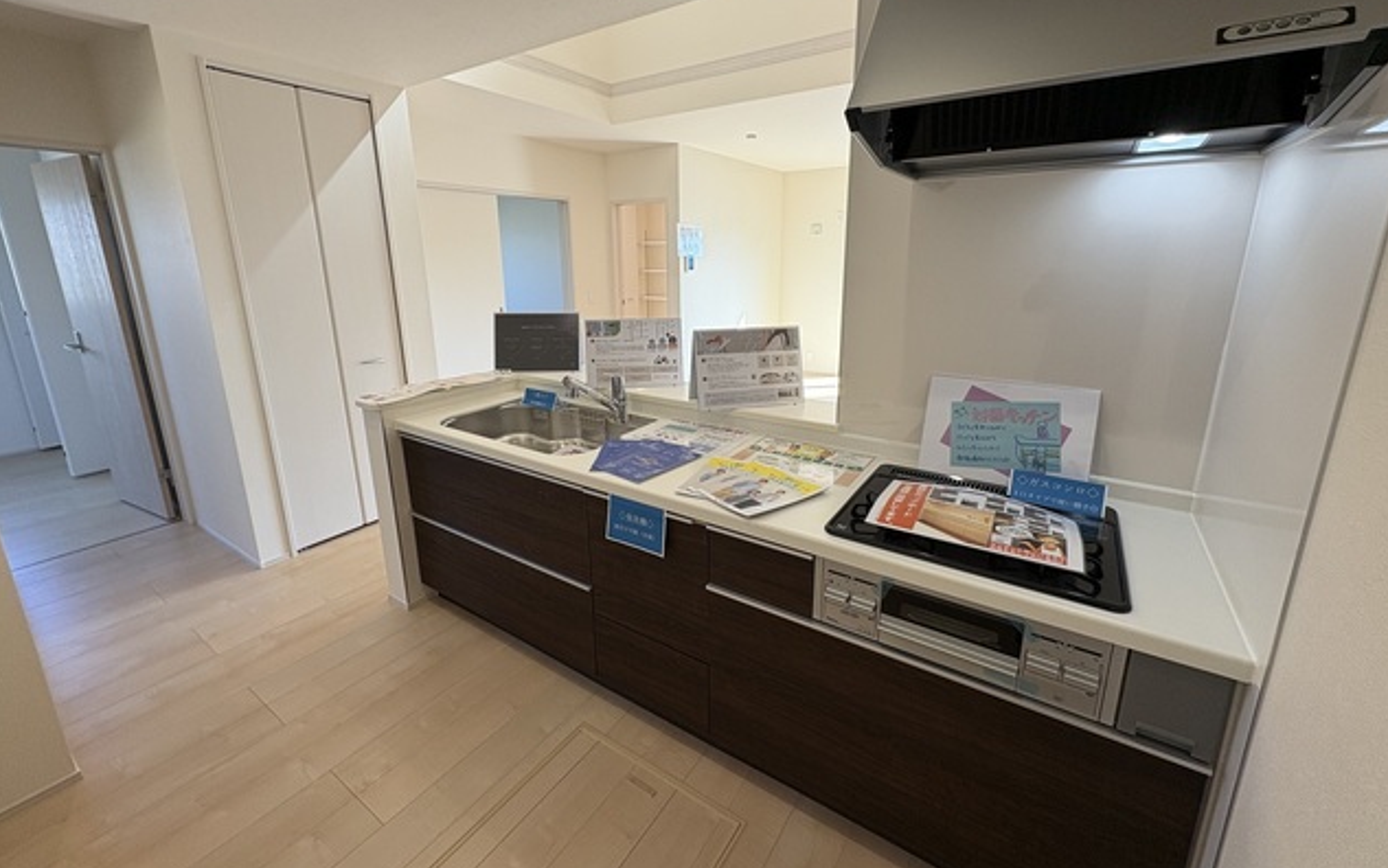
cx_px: 697
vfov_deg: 74.6
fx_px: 568
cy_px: 388
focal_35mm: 15
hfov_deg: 101.4
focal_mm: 2.22
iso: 125
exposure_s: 1/99
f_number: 2.2
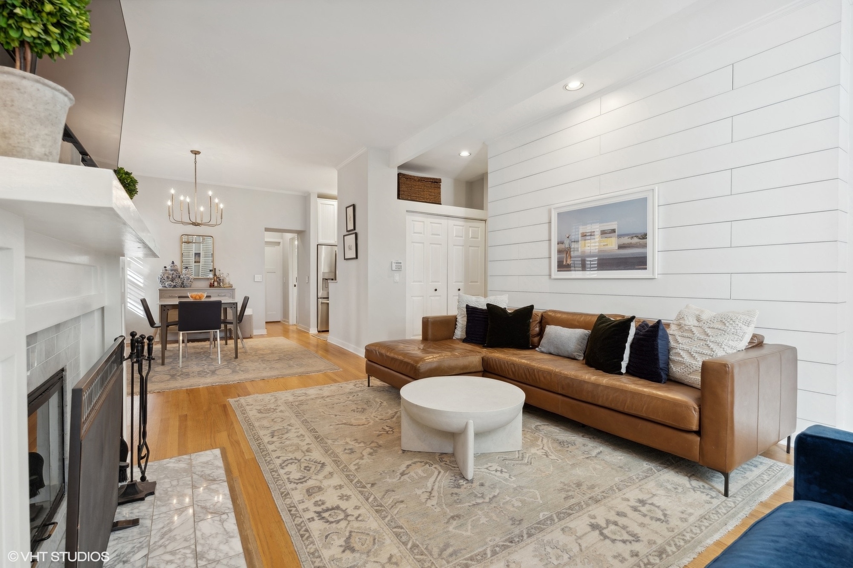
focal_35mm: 16
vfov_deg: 73.7
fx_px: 379
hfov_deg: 96.7
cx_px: 426
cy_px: 284
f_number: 8
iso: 320
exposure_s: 1/10
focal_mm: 16
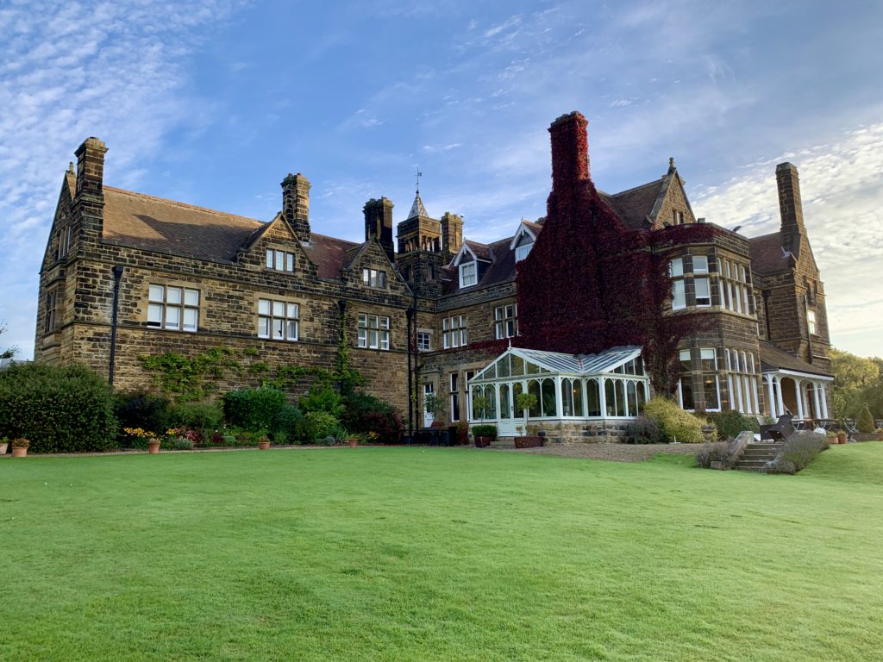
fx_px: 663
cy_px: 331
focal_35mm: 26
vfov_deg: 53.1
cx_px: 442
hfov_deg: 67.3
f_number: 1.8
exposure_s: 1/507
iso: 25
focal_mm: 4.25
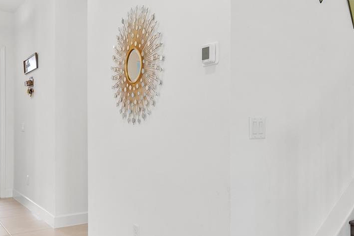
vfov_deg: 36.9
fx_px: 354
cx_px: 232
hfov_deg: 52.3
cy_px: 126
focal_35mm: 36
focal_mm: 16
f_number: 8
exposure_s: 1/13
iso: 400
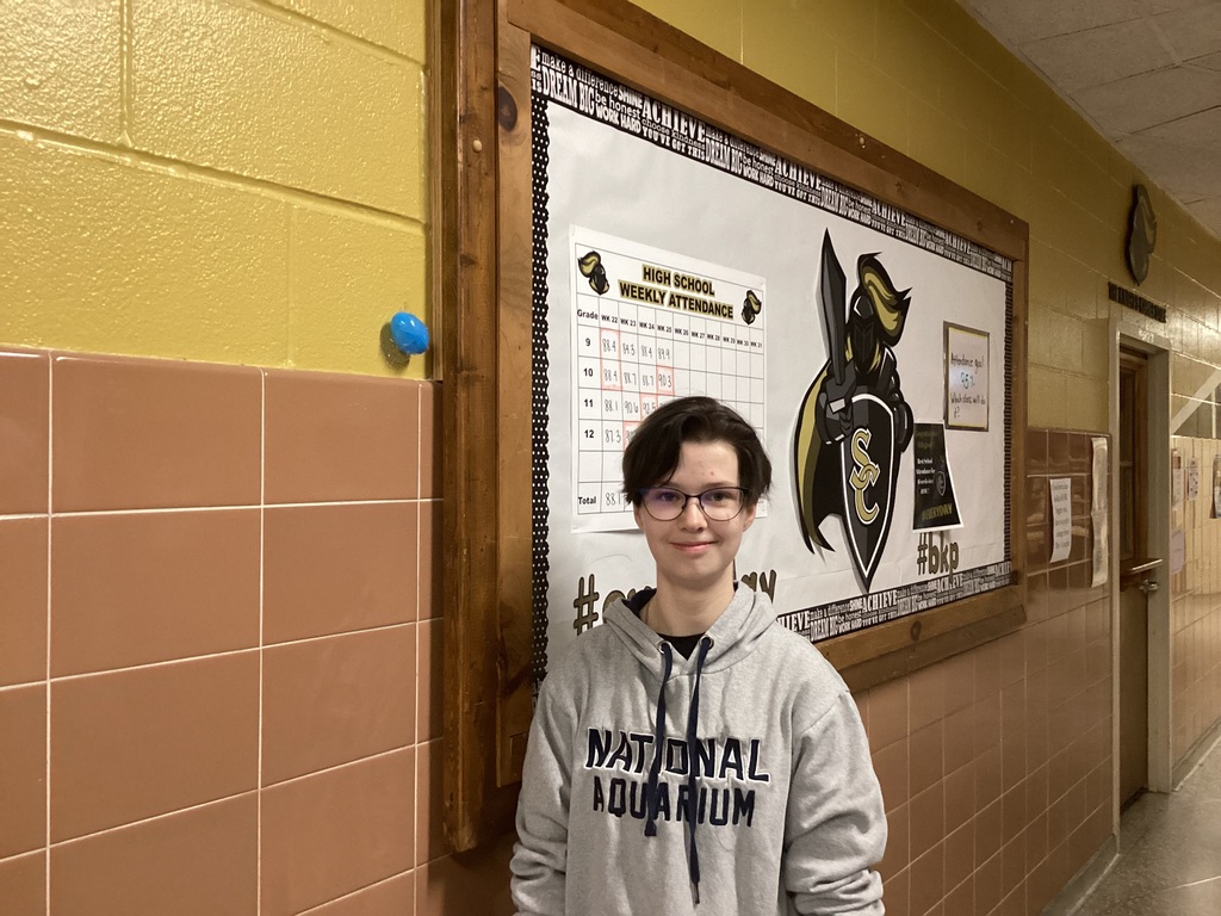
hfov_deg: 58.4
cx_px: 610
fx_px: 1093
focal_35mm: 31
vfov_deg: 45.4
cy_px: 458
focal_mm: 3.3
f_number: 2.4
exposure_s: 1/60
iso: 320
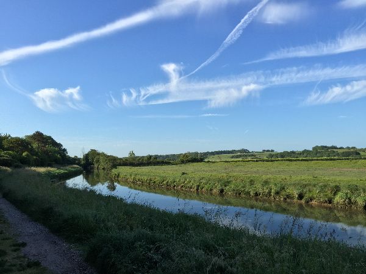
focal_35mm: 29
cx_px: 183
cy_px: 137
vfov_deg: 48.2
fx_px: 307
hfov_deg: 61.7
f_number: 2.2
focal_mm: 4.15
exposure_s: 1/1582
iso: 32
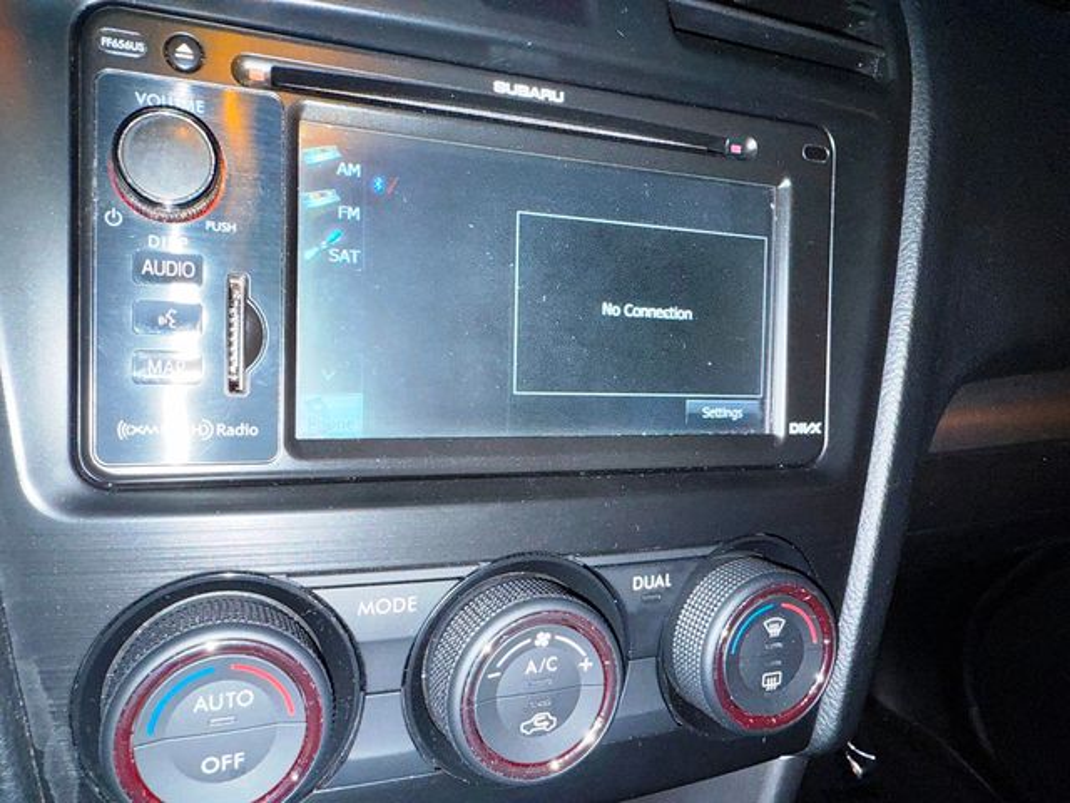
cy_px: 402
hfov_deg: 71.6
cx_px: 535
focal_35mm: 24
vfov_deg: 56.8
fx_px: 742
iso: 80
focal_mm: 2.22
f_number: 2.2
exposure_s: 1/45
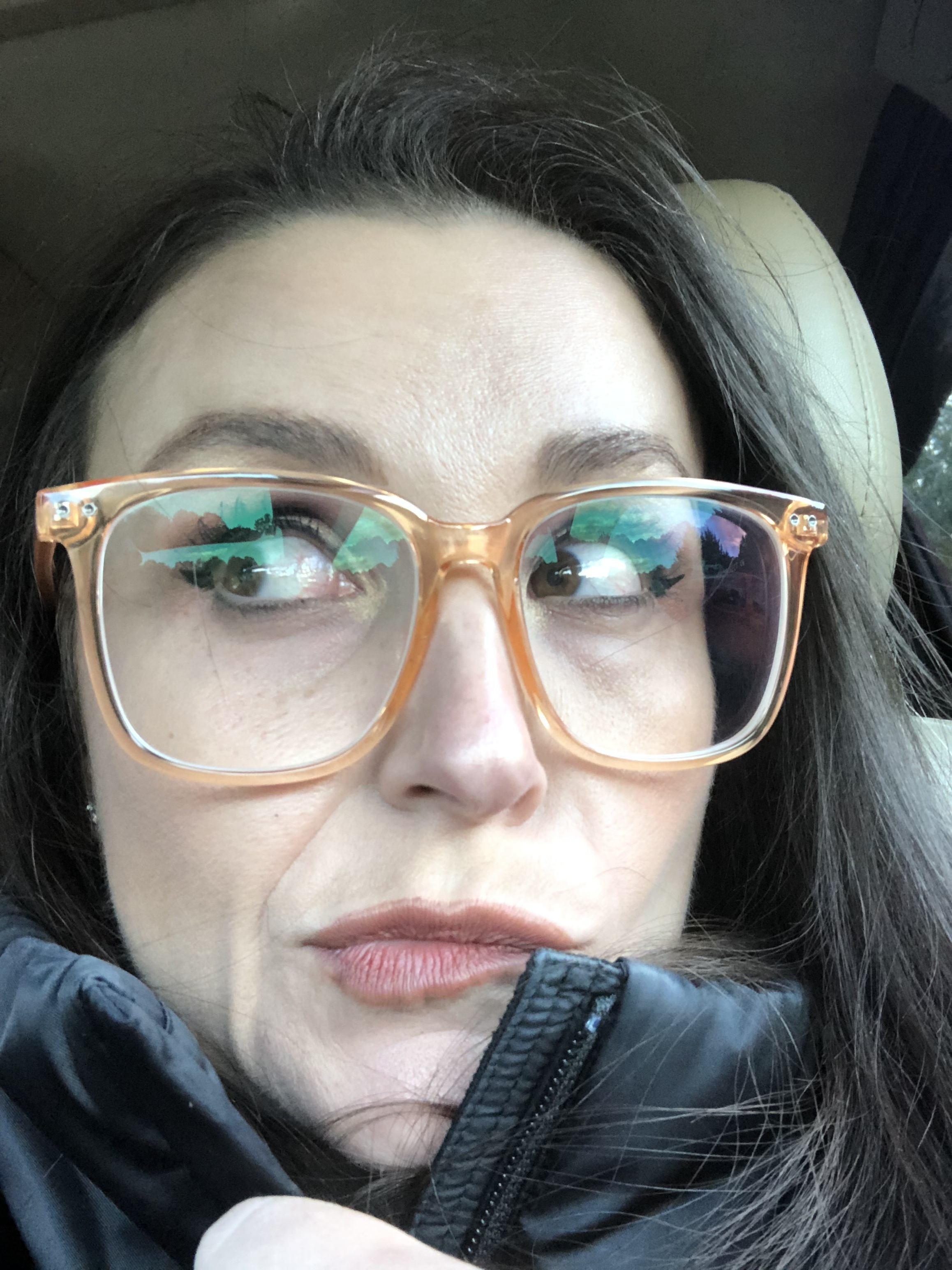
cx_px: 476
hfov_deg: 44.2
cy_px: 635
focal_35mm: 32
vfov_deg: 56.8
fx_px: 1173
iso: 125
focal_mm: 2.87
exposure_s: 1/60
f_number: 2.2
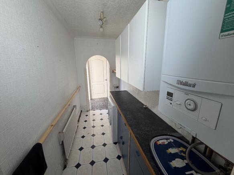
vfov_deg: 85.7
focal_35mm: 14
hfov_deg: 102.1
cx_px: 117
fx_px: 95
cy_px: 88
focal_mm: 2.22
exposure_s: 1/96
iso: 40
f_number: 2.2
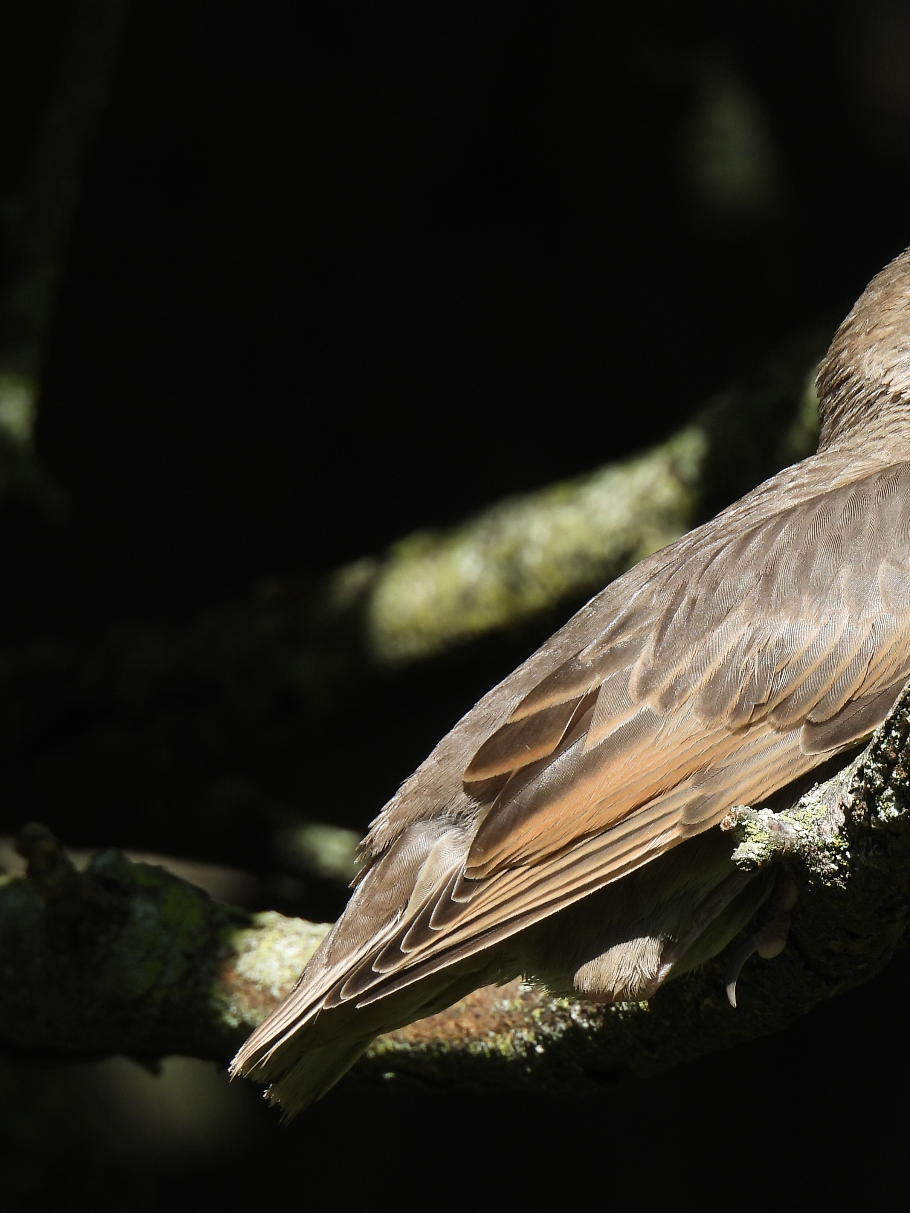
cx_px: 817
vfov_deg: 1.5
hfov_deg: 1.1
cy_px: 593
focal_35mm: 1359
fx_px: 47631
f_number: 5.6
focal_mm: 170
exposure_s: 1/250
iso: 100
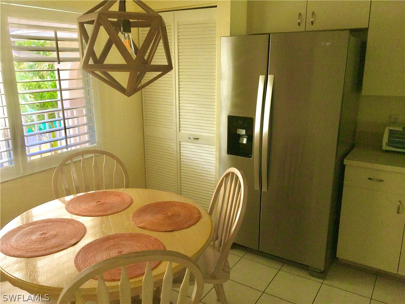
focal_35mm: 29
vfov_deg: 48.2
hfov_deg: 61.7
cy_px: 152
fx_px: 339
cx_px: 202
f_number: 2.2
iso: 25
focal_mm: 4.15
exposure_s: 1/342
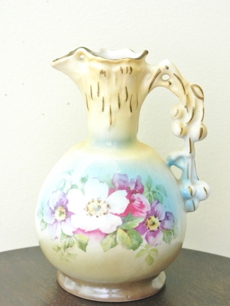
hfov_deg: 18.2
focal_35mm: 81
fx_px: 718
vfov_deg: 24.1
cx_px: 118
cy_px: 162
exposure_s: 1/20
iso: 3200
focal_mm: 26.7
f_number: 5.6
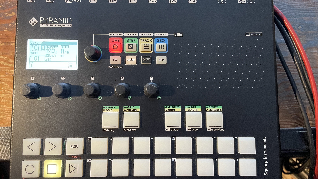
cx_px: 158
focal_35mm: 29
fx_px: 245
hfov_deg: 66.1
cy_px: 84
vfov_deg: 40.2
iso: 500
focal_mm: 4.2
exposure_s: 1/50
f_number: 1.6
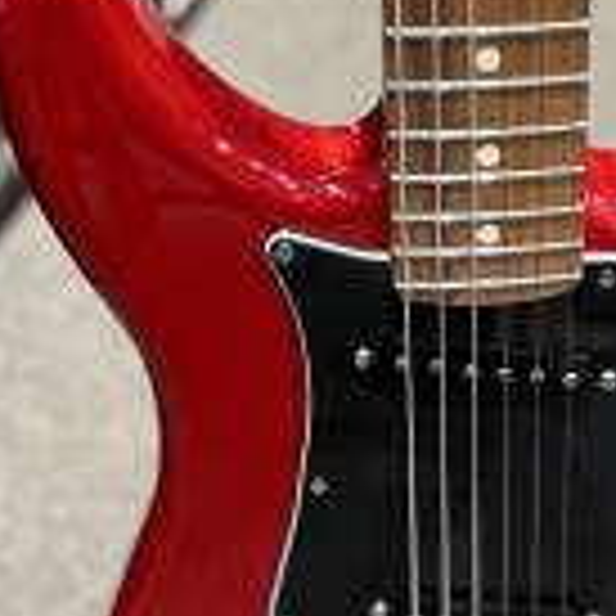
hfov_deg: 25.3
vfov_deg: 25.7
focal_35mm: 67
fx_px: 1349
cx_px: 481
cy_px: 364
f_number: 1.5
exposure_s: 1/60
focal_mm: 5.7
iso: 250
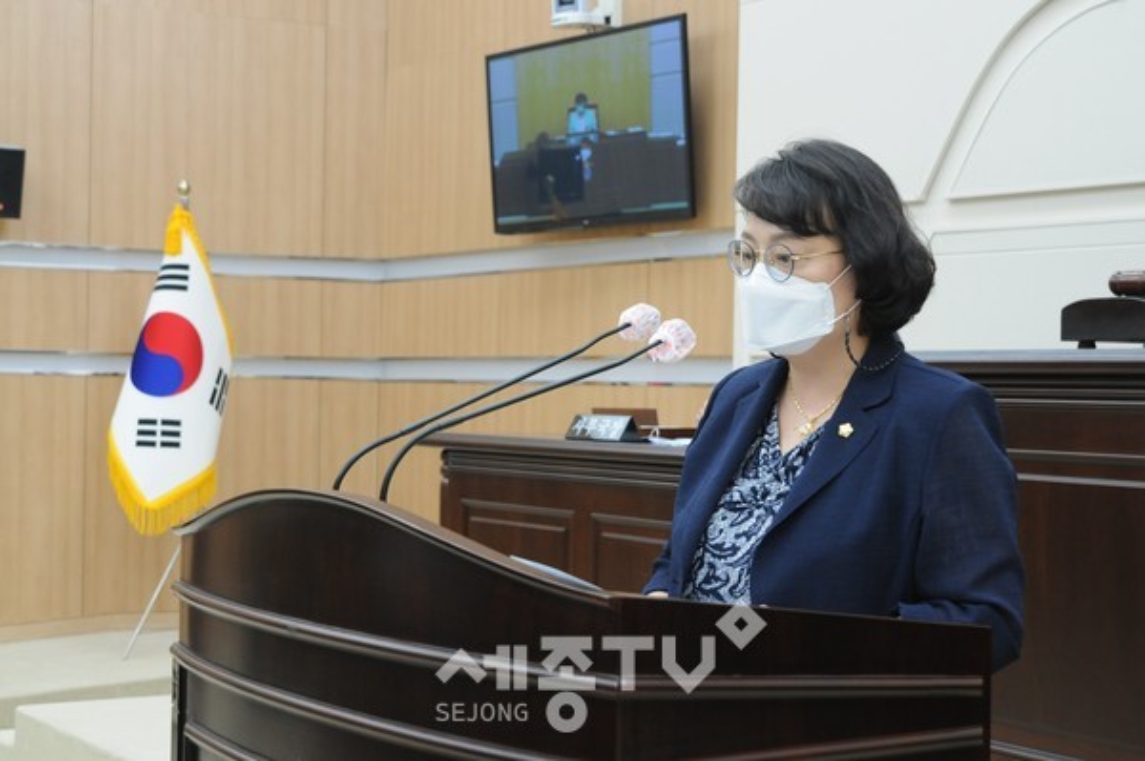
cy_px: 380
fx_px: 1907
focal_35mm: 60
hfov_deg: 33.4
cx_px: 572
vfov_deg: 22.6
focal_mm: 40
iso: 800
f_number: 5
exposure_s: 1/100
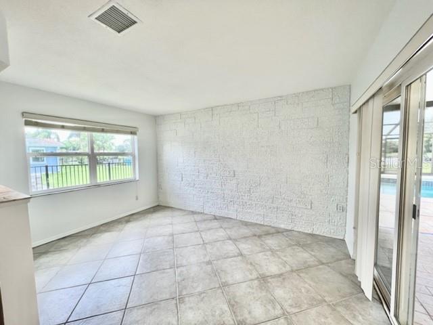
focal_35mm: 13
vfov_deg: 89.9
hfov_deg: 106.2
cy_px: 162
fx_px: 163
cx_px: 216
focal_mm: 1.57
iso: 40
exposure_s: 1/122
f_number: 1.8
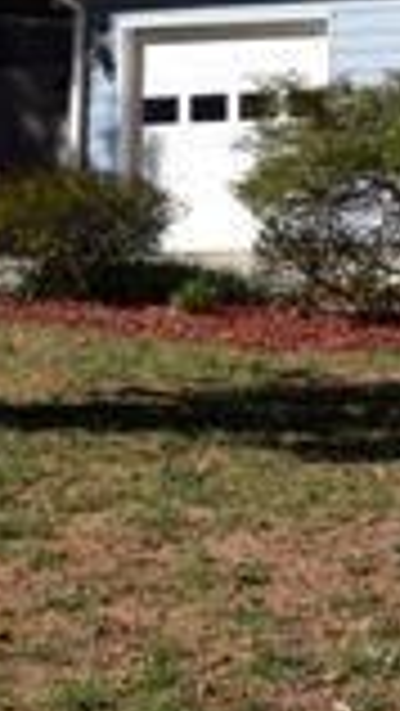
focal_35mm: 153
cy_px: 2
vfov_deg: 13.8
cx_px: 876
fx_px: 2882
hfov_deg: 7.5
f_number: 10
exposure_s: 1/400
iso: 200
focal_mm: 24
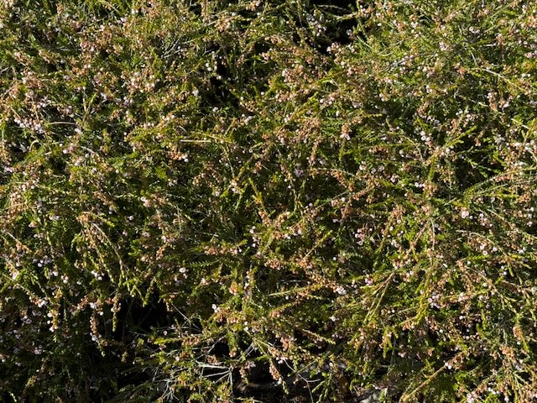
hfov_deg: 39.7
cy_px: 202
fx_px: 745
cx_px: 268
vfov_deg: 30.3
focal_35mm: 48
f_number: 1.78
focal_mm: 6.76
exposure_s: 1/1513
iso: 80
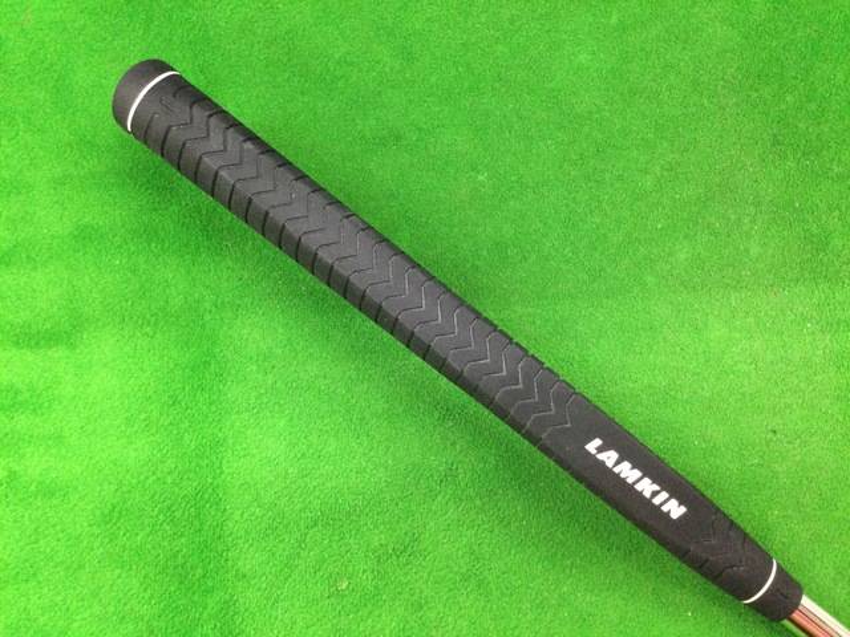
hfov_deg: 58.4
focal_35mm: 31
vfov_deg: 45.4
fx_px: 761
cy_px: 318
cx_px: 425
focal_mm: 3.3
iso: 200
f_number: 2.4
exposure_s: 1/30
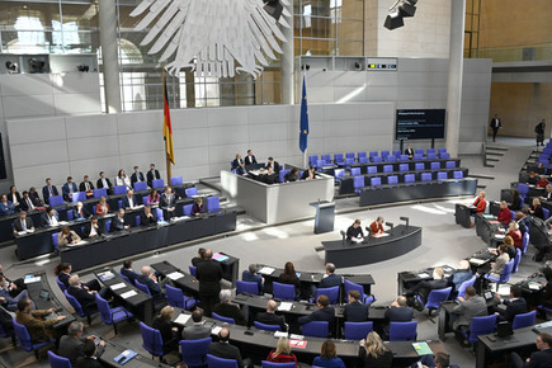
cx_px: 273
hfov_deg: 63.7
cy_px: 184
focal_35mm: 29
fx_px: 445
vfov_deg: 45.0
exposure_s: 1/400
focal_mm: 28
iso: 4000
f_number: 5
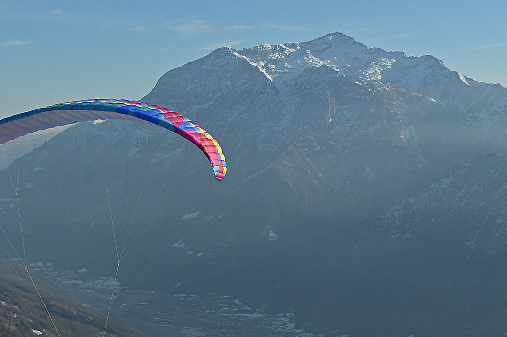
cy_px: 263
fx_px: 1055
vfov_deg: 18.0
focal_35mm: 75
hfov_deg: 26.0
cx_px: 32
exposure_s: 1/2500
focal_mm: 32
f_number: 8
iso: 800
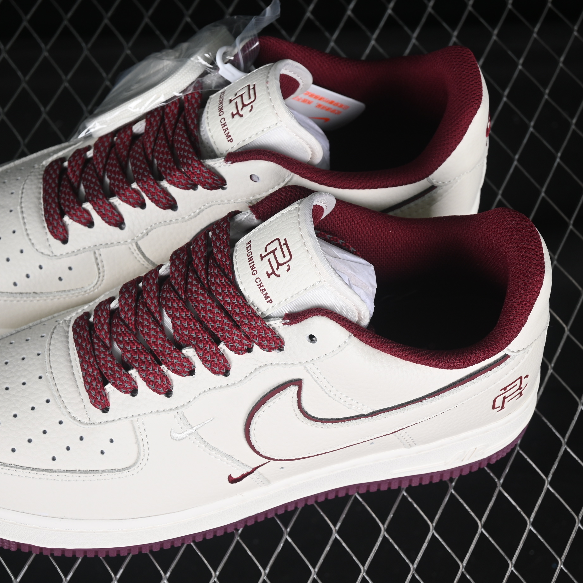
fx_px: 1829
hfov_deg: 18.1
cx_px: 223
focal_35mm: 96
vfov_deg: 18.1
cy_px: 292
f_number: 7.1
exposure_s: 1/80
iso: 160
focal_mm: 50
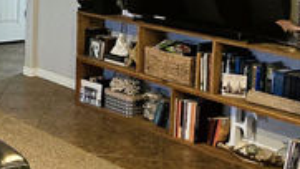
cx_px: -50
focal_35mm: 80
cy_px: -13
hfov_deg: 24.3
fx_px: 637
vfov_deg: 14.8
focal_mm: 2.2
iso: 640
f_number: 2.2
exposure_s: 1/60
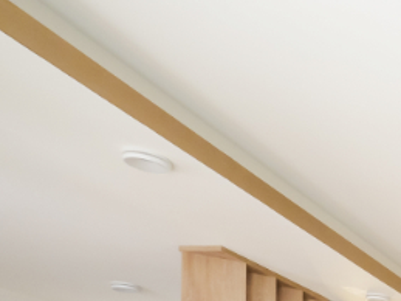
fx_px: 625
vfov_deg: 21.4
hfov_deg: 22.1
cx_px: 717
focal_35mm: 54
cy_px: 484
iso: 400
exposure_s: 1/20
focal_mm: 7
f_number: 4
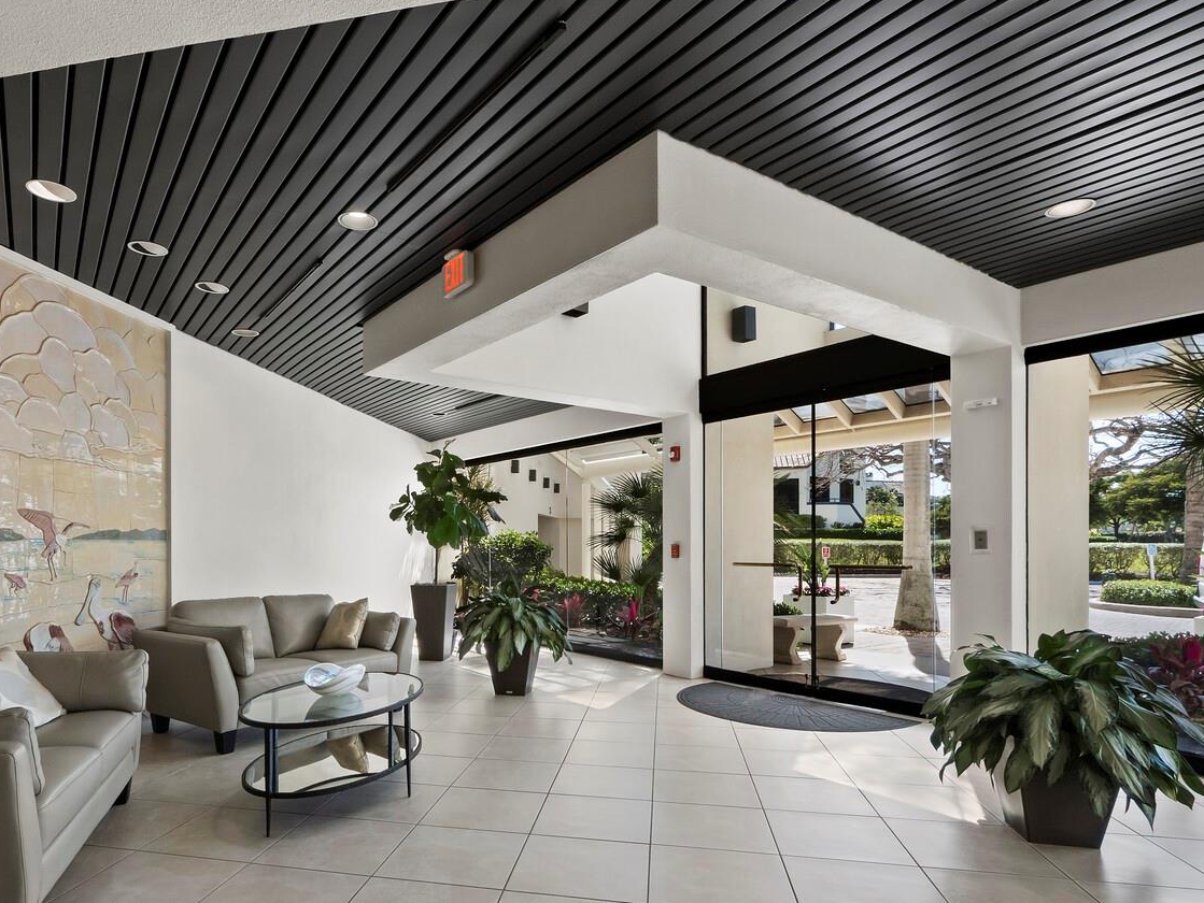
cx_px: 502
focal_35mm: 20
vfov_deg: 65.2
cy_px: 554
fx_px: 696
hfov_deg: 81.1
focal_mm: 7
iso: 320
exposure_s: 1/2.5
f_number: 13
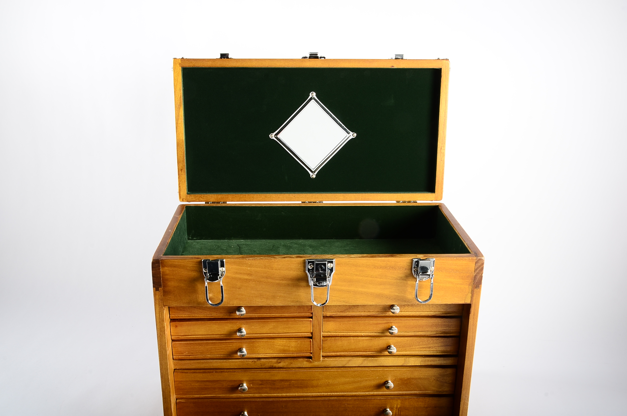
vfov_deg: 36.7
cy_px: 208
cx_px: 314
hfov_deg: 53.2
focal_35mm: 36
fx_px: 626
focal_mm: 24
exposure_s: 1/250
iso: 200
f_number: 14
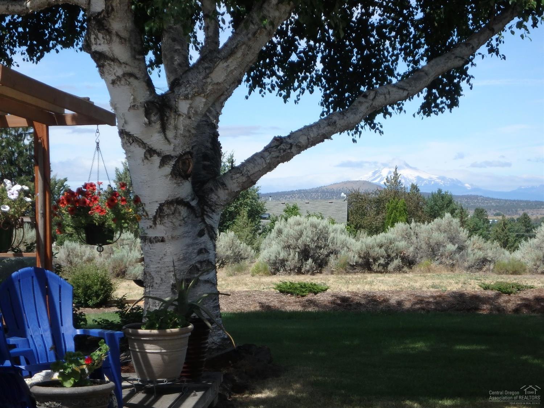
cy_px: 204
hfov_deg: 25.7
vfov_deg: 19.4
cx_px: 272
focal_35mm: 76
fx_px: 1194
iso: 125
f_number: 5.1
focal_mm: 13.6
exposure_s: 1/640
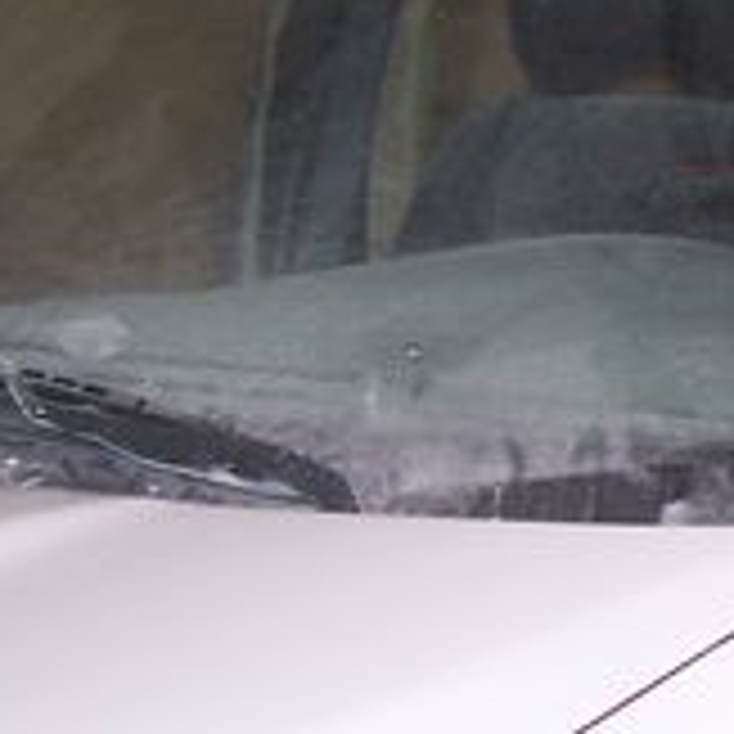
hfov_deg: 12.0
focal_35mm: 132
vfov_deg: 13.2
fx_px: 3167
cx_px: 1396
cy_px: 378
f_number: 2.8
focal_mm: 6.3
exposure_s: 1/60
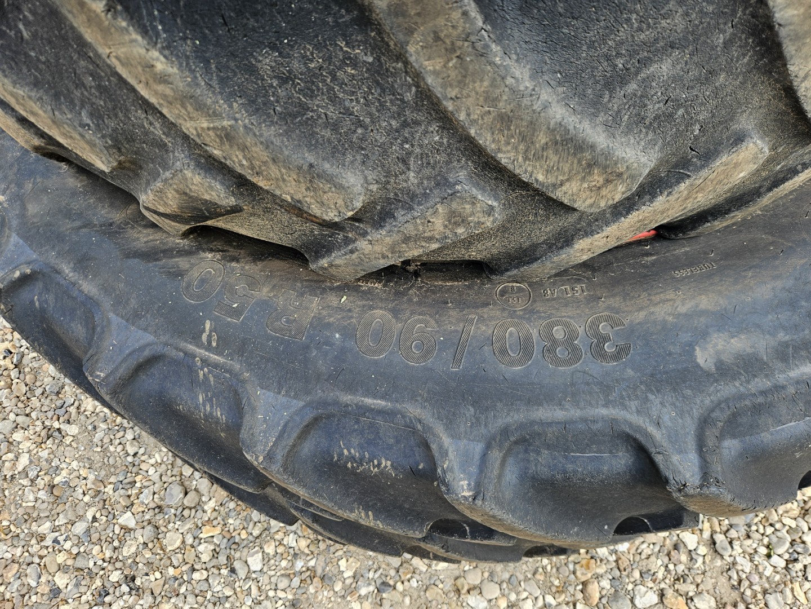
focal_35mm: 23
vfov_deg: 58.9
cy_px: 304
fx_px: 539
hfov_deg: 73.9
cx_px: 406
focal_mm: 5.4
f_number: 1.8
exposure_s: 1/180
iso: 32
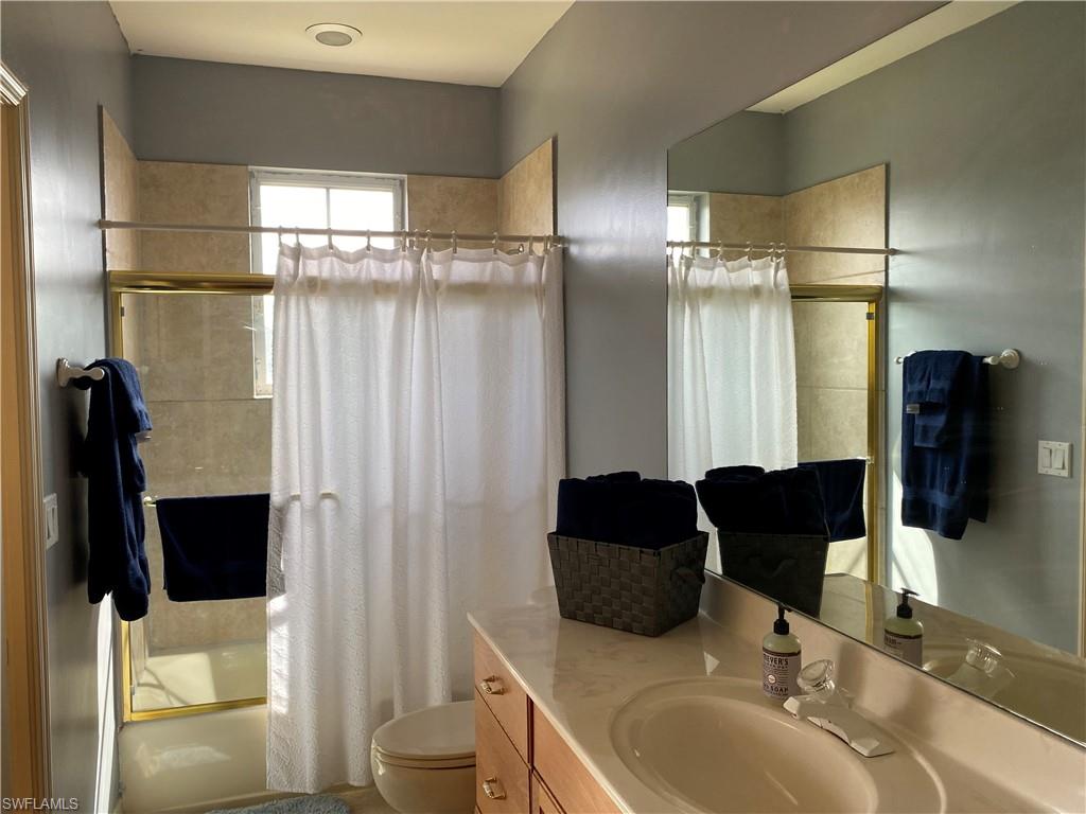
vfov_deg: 53.1
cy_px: 407
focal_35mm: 26
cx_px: 543
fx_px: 816
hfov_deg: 67.3
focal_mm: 4.25
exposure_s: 1/122
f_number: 1.8
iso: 80
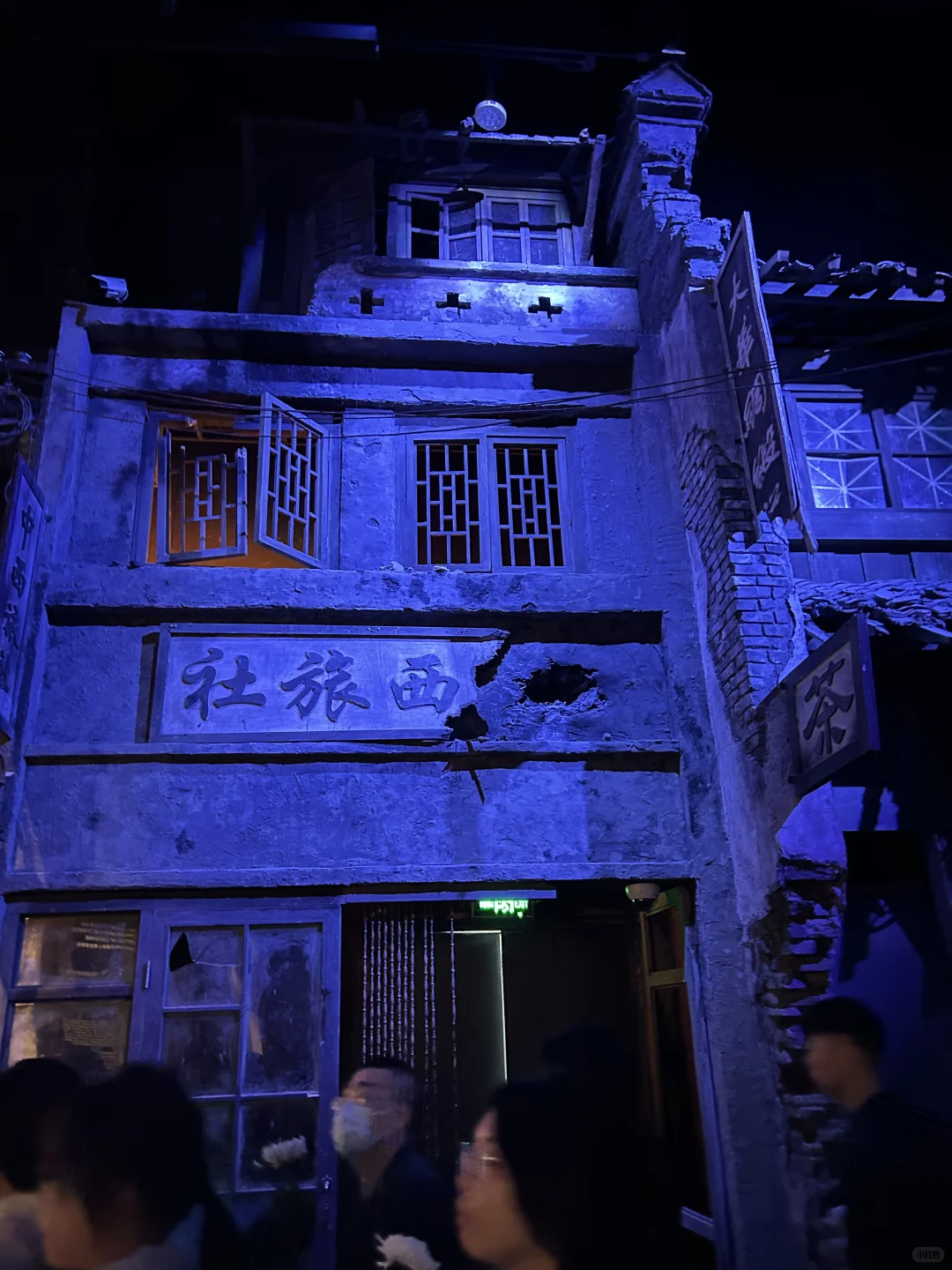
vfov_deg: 67.3
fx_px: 953
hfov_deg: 53.1
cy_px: 635
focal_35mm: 26
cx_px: 476
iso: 1250
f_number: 1.5
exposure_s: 1/17
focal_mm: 5.7
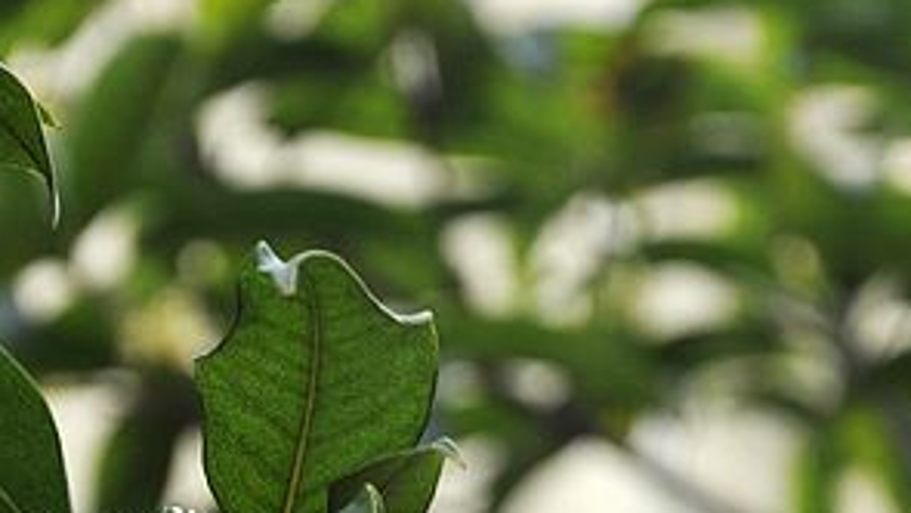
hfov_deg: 5.5
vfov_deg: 3.1
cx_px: 284
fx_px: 9427
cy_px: 655
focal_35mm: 390
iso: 200
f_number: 5.6
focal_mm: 105
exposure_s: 1/160
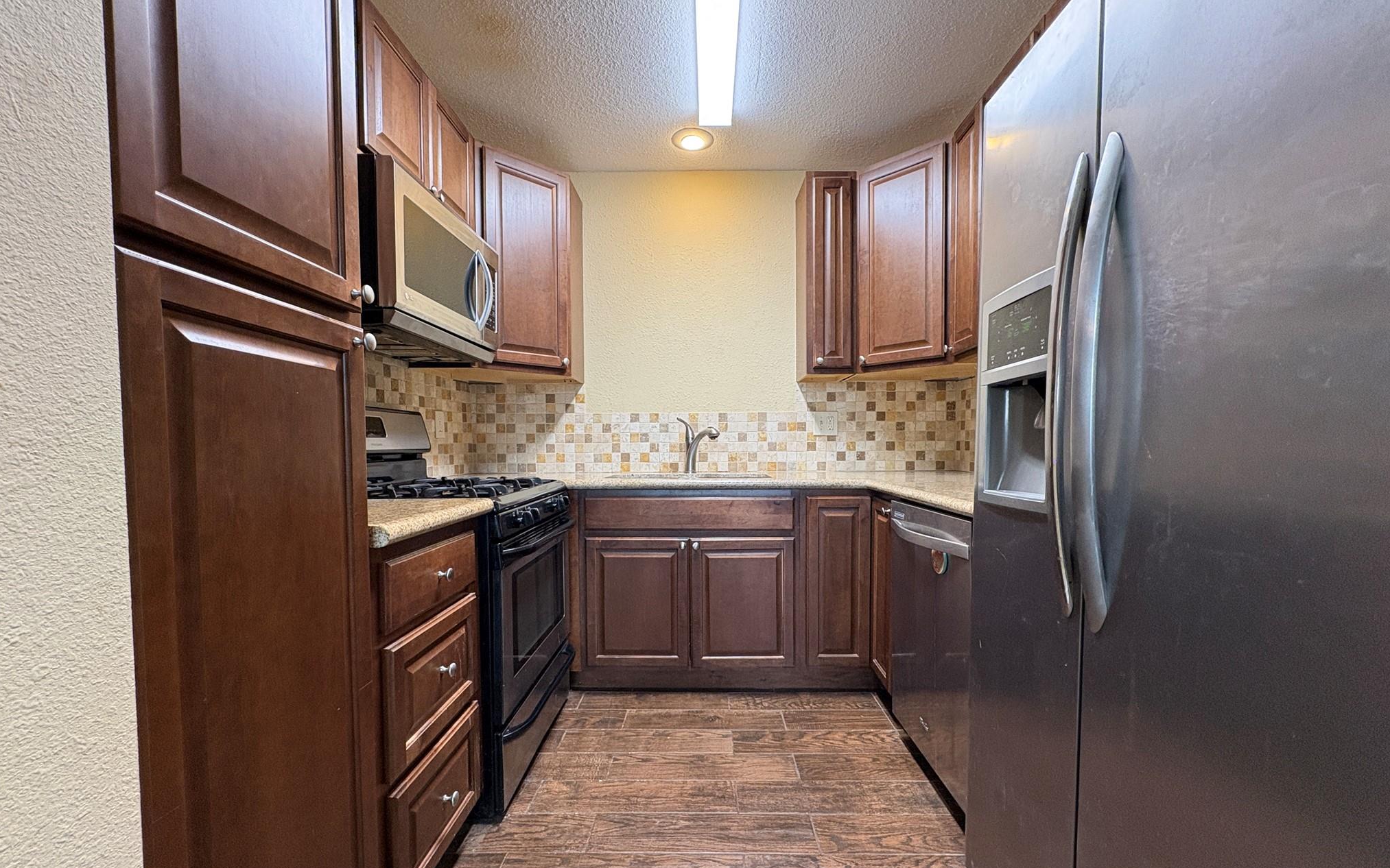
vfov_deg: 74.6
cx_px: 700
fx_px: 568
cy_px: 471
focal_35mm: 15
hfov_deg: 101.5
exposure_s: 1/60
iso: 250
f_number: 2.2
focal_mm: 2.22
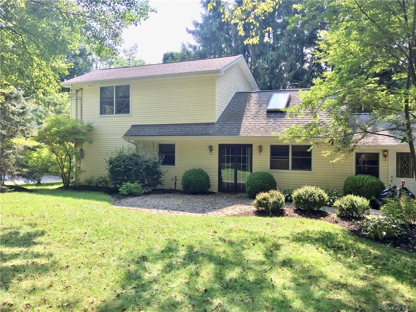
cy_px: 156
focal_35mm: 29
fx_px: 349
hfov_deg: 61.7
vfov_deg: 48.2
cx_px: 208
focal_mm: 4.15
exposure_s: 1/488
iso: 32
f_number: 2.2
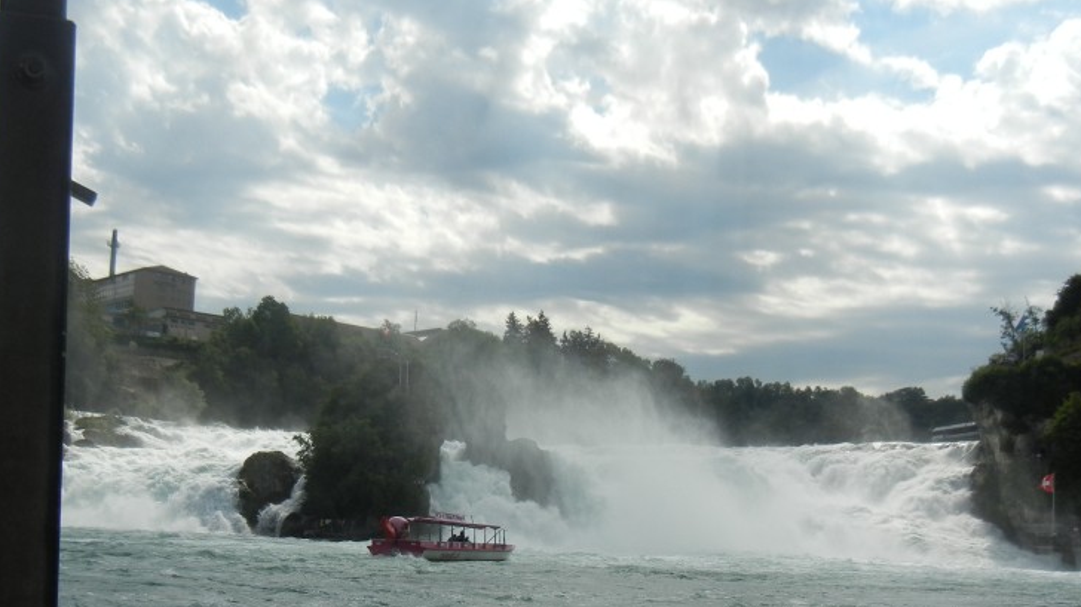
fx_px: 1318
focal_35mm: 46
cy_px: 450
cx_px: 462
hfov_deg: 44.5
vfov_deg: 25.7
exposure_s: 1/791
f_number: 7
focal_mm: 5.4
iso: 160
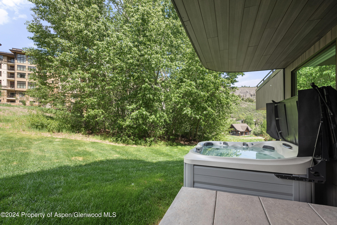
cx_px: 168
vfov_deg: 70.5
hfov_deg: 93.3
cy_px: 112
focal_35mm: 17
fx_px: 159
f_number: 7.1
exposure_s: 1/50
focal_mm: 17
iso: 80
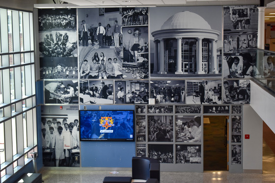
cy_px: 92
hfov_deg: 29.3
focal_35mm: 69
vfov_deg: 19.7
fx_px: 527
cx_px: 138
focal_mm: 46
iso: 400
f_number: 5.3
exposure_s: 1/100
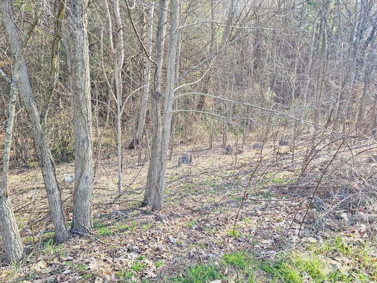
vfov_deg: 58.9
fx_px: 251
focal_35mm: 23
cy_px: 142
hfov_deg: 73.9
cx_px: 188
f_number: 1.7
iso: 50
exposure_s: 1/180
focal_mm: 6.3
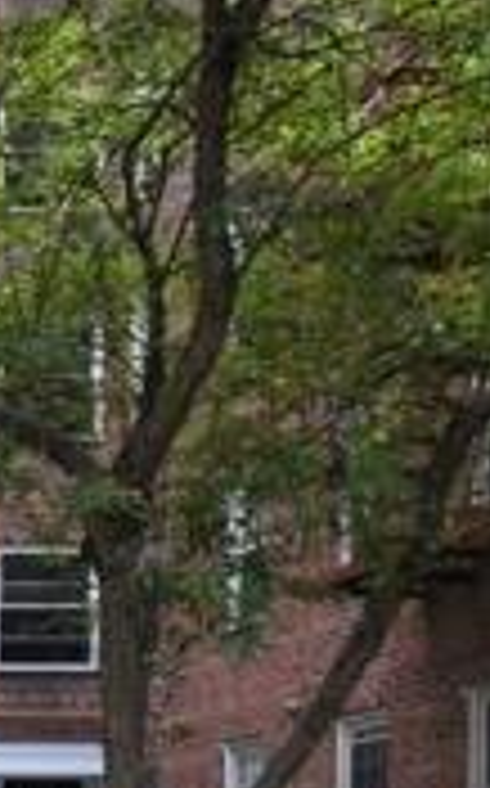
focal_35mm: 63
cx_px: -607
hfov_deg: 14.9
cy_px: 928
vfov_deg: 28.6
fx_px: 1349
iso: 100
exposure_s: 1/125
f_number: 5.6
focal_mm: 10
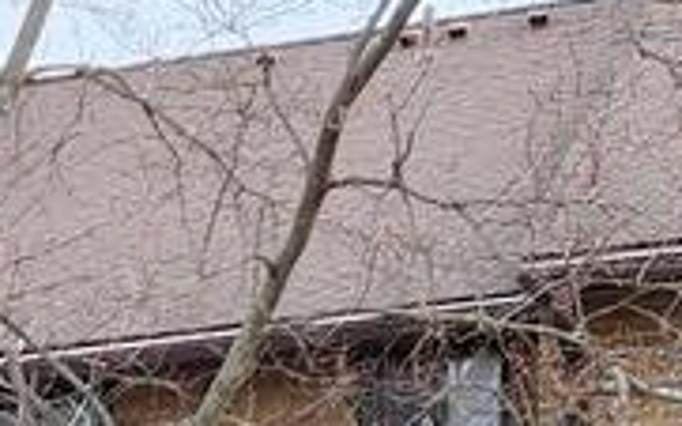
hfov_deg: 9.5
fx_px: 3605
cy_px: 1357
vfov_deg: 6.1
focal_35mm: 194
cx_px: -1010
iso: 40
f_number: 1.8
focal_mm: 5.4
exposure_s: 1/180
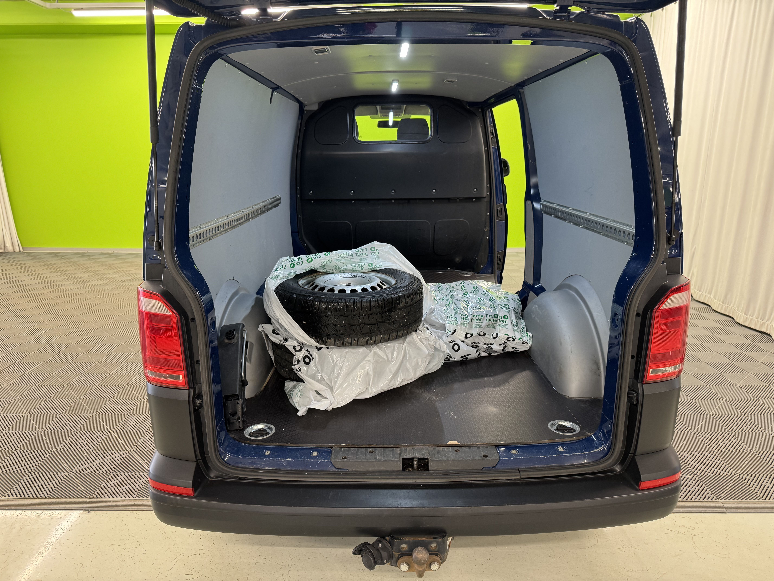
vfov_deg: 56.8
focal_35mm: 24
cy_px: 290
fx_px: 537
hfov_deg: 71.6
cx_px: 387
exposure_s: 1/50
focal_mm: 6.76
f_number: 1.78
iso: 200
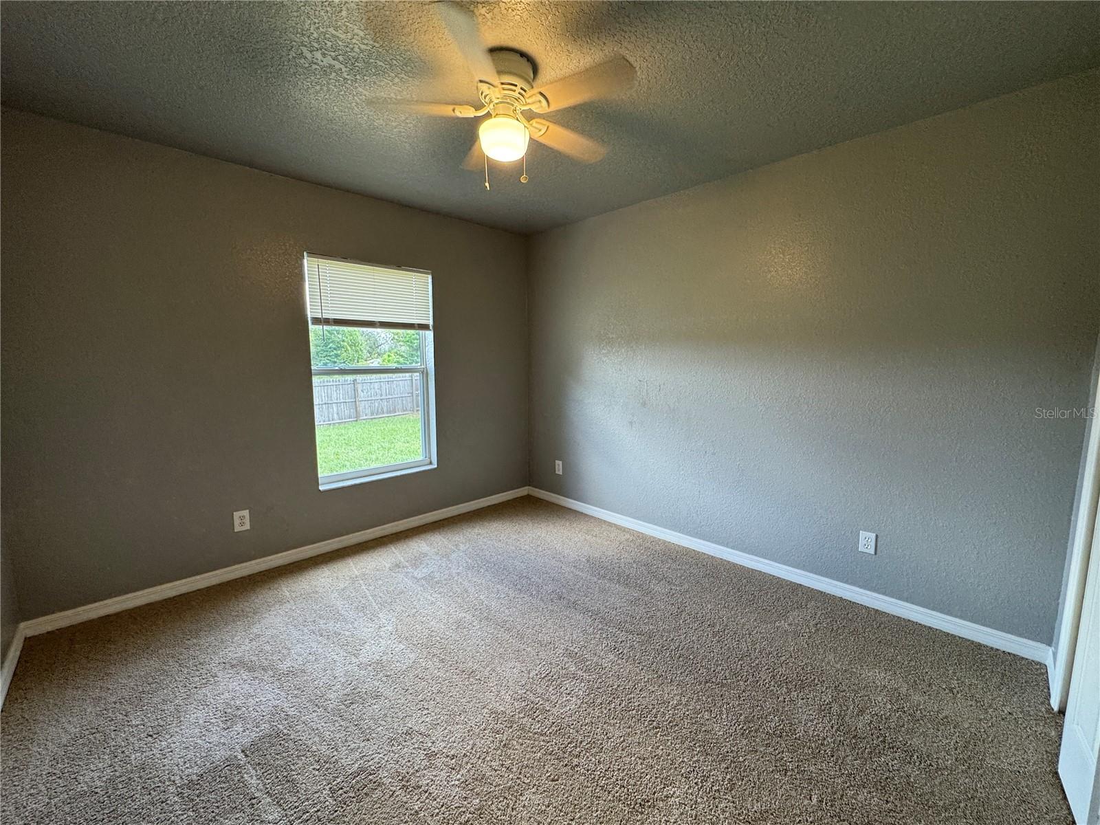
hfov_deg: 102.1
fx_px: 445
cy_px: 412
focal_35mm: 14
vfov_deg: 85.7
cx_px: 550
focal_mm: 2.22
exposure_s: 1/120
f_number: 2.2
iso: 160
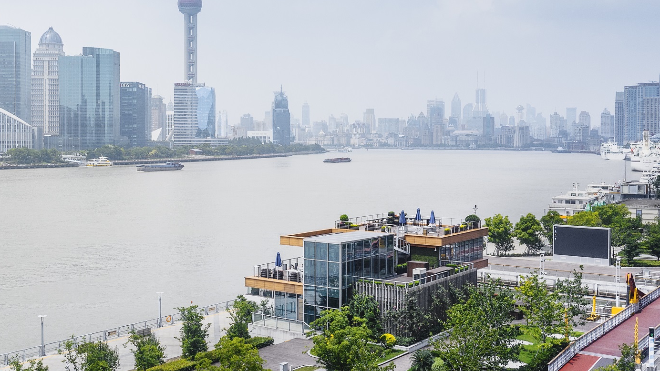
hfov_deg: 46.1
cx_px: 261
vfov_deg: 27.1
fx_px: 770
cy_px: 157
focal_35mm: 44
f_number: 7.1
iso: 100
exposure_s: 1/400
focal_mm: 10.26
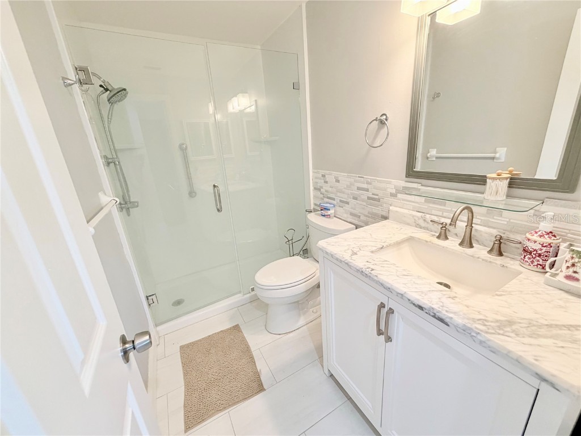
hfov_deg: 102.1
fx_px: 235
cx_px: 290
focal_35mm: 14
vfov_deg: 85.7
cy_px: 218
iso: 250
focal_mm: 2.22
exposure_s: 1/120
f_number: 2.2
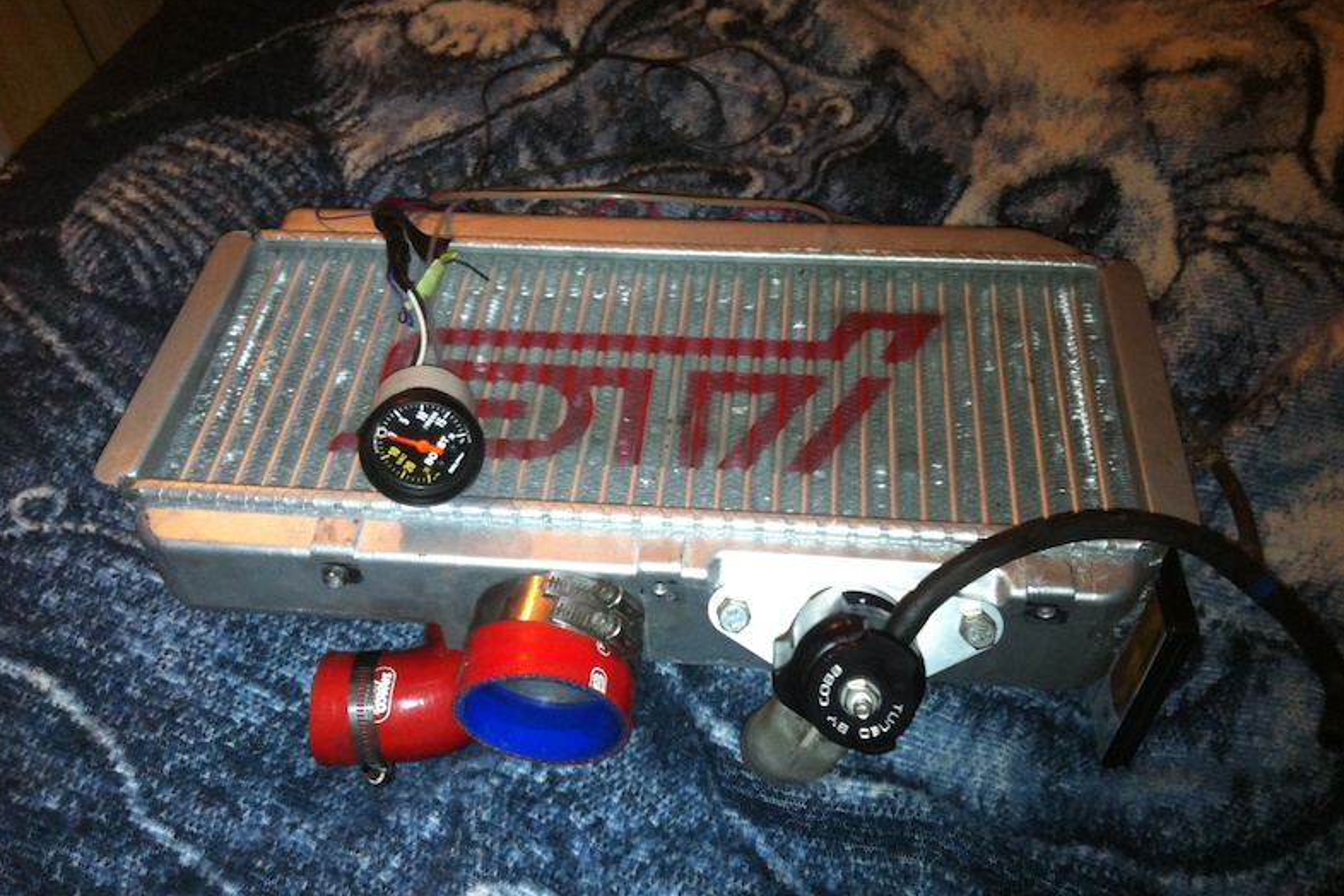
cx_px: 670
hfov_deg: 51.9
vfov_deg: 35.9
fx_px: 1381
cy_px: 450
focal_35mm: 37
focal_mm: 3.85
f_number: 2.8
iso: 200
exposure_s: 1/15
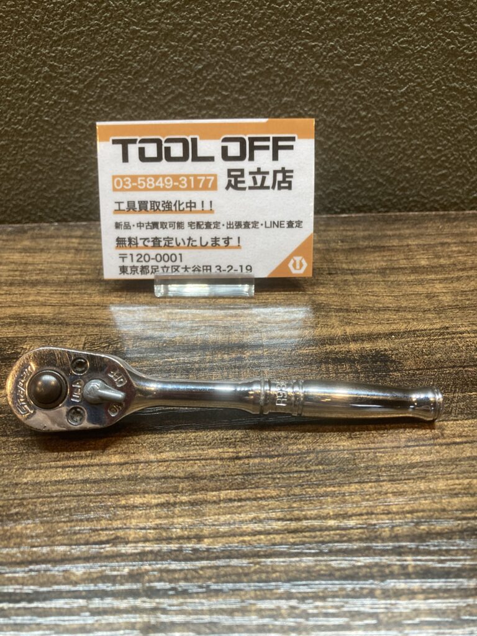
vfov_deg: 63.4
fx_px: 514
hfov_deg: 49.7
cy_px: 318
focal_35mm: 28
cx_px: 238
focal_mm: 3.99
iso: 200
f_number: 1.8
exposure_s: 1/60
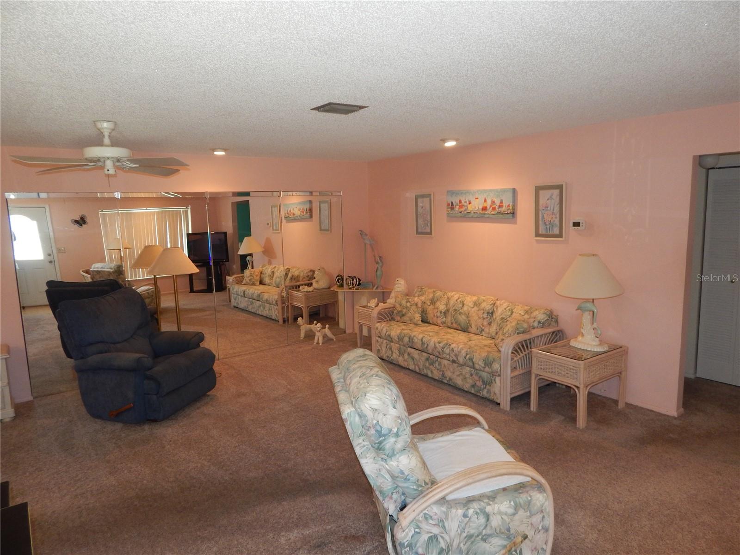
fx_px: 470
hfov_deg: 76.4
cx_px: 370
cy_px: 278
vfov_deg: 61.1
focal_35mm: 22
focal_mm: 4
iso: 200
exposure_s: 1/30
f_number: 3
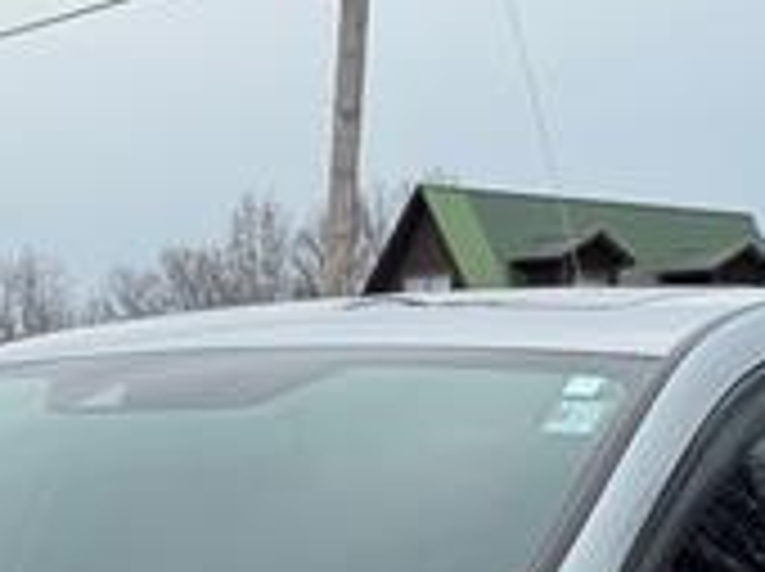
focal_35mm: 181
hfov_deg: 10.9
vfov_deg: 7.9
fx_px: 3994
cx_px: 130
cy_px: 995
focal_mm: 6.76
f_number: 1.78
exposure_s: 1/2415
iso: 64
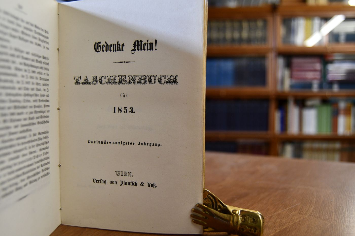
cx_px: 178
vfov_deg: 40.0
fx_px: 325
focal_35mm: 33
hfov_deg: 57.2
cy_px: 118
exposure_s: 1/125
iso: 900
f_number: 3.5
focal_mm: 22
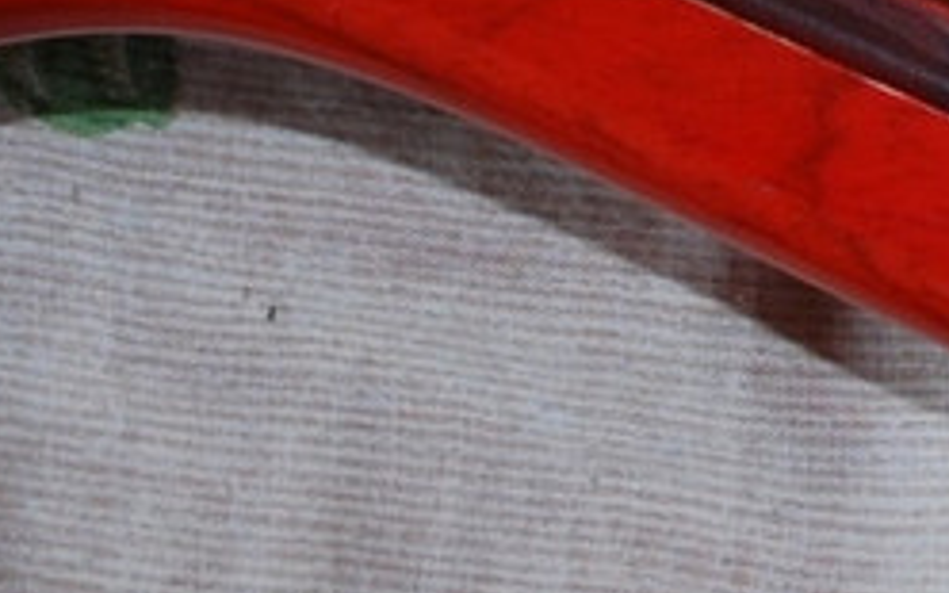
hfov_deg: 11.5
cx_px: 1225
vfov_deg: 7.1
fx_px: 4578
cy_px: -696
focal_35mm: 177
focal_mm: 24
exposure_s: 1/60
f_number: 4.2
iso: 200
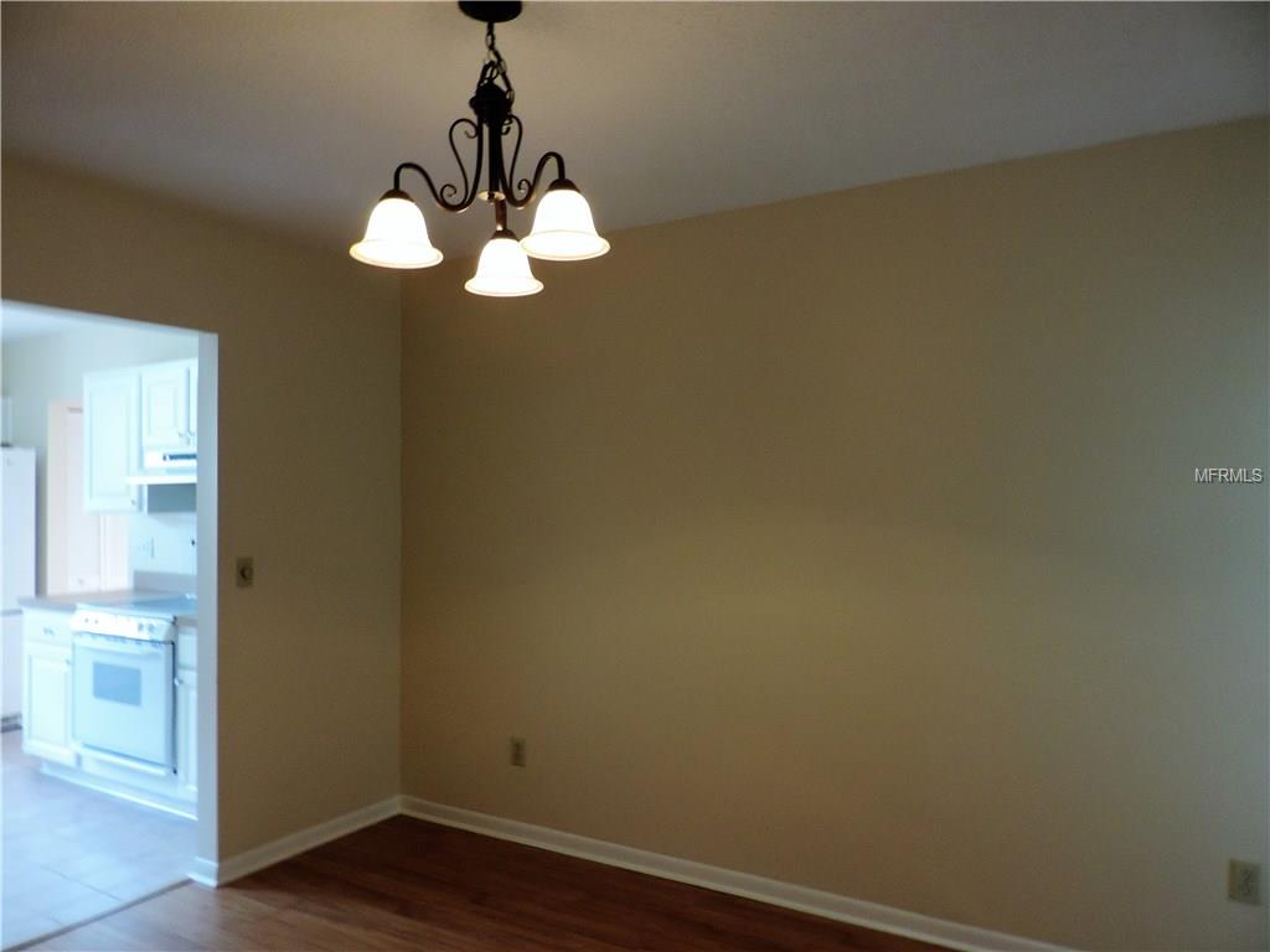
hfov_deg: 71.6
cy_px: 476
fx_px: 881
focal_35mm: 24
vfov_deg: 56.8
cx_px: 635
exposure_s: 1/25
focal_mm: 4.3
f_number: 3
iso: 400
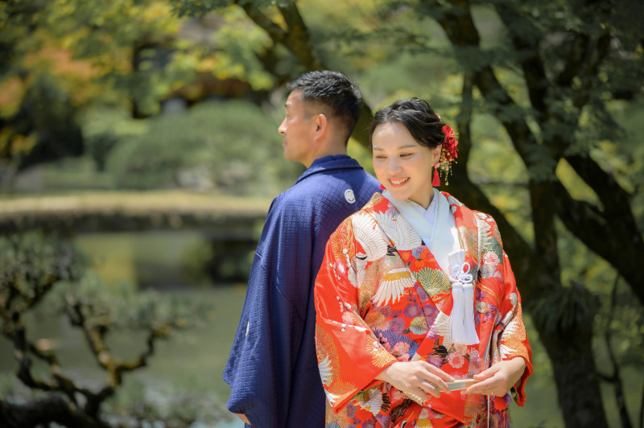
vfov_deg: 16.0
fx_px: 1519
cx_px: 322
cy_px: 214
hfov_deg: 23.9
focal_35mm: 85
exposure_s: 1/2500
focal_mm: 85
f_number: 2
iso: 100
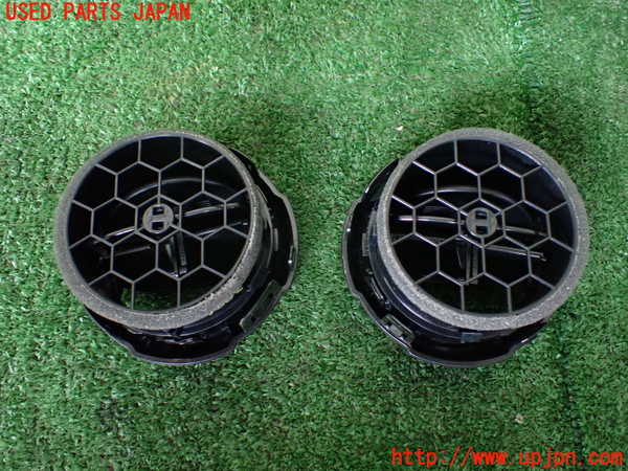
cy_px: 236
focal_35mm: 30
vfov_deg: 46.8
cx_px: 314
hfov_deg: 60.0
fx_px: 544
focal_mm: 5.4
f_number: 2.3
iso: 800
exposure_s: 1/40
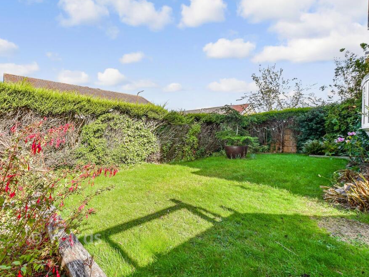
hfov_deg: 63.3
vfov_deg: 49.7
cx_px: 168
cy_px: 139
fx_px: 298
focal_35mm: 28
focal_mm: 17
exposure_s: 1/200
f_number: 8
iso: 160
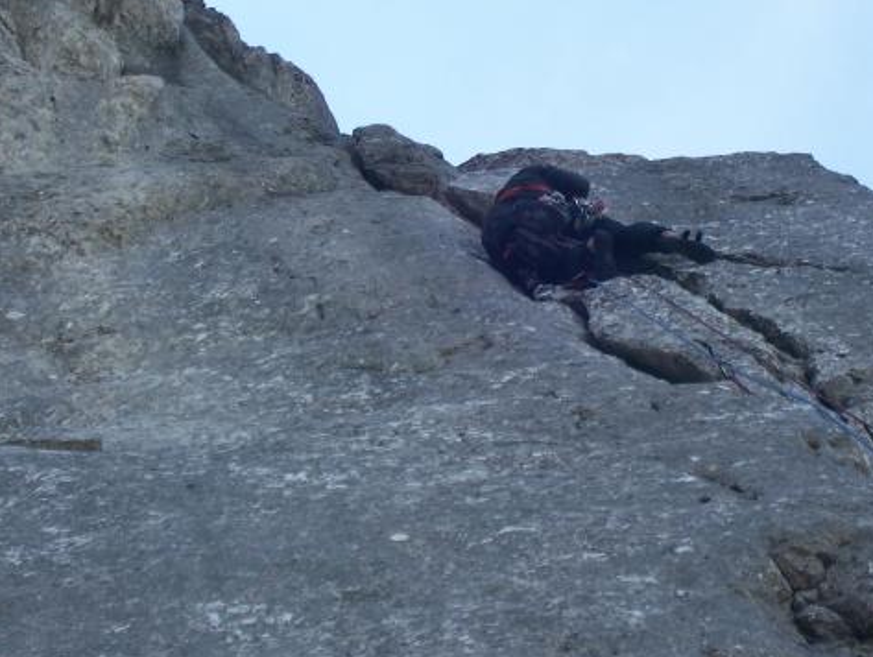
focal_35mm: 146
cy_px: 221
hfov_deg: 13.5
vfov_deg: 10.2
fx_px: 3687
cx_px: 513
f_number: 4.8
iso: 80
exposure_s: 1/160
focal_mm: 18.1
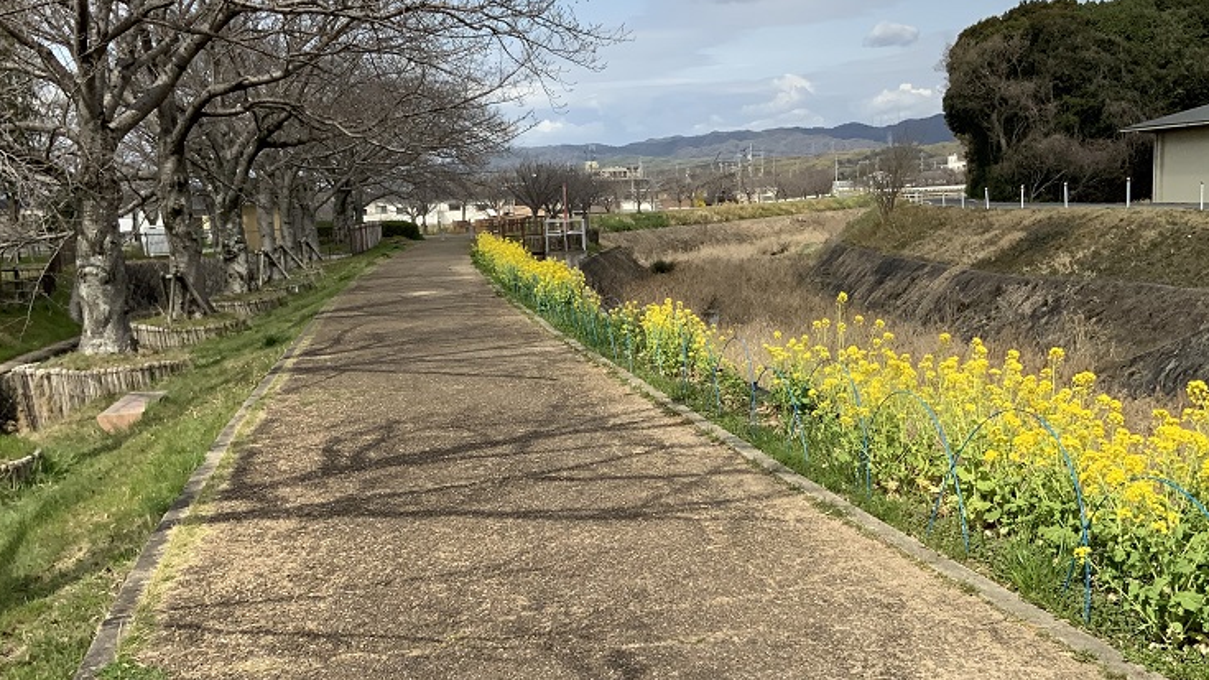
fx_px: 1378
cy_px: 453
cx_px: 609
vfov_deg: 27.5
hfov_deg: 47.4
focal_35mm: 43
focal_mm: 3
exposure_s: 1/1984
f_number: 1.8
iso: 16
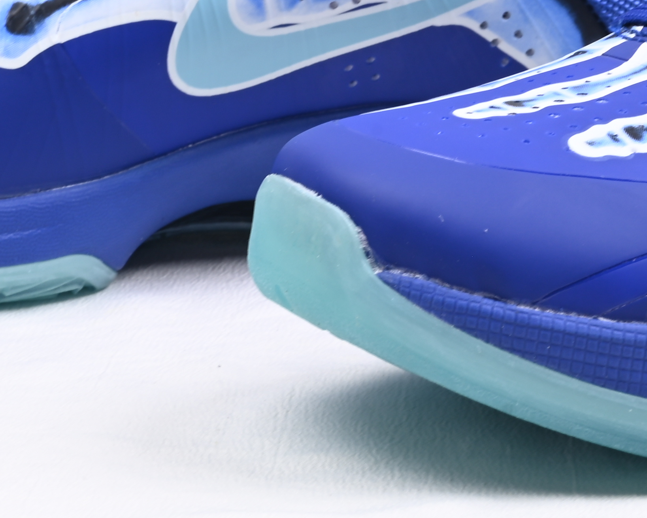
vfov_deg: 11.0
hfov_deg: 13.9
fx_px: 2643
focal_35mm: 138
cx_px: 392
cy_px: -76
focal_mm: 40
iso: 100
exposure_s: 1/2
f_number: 16
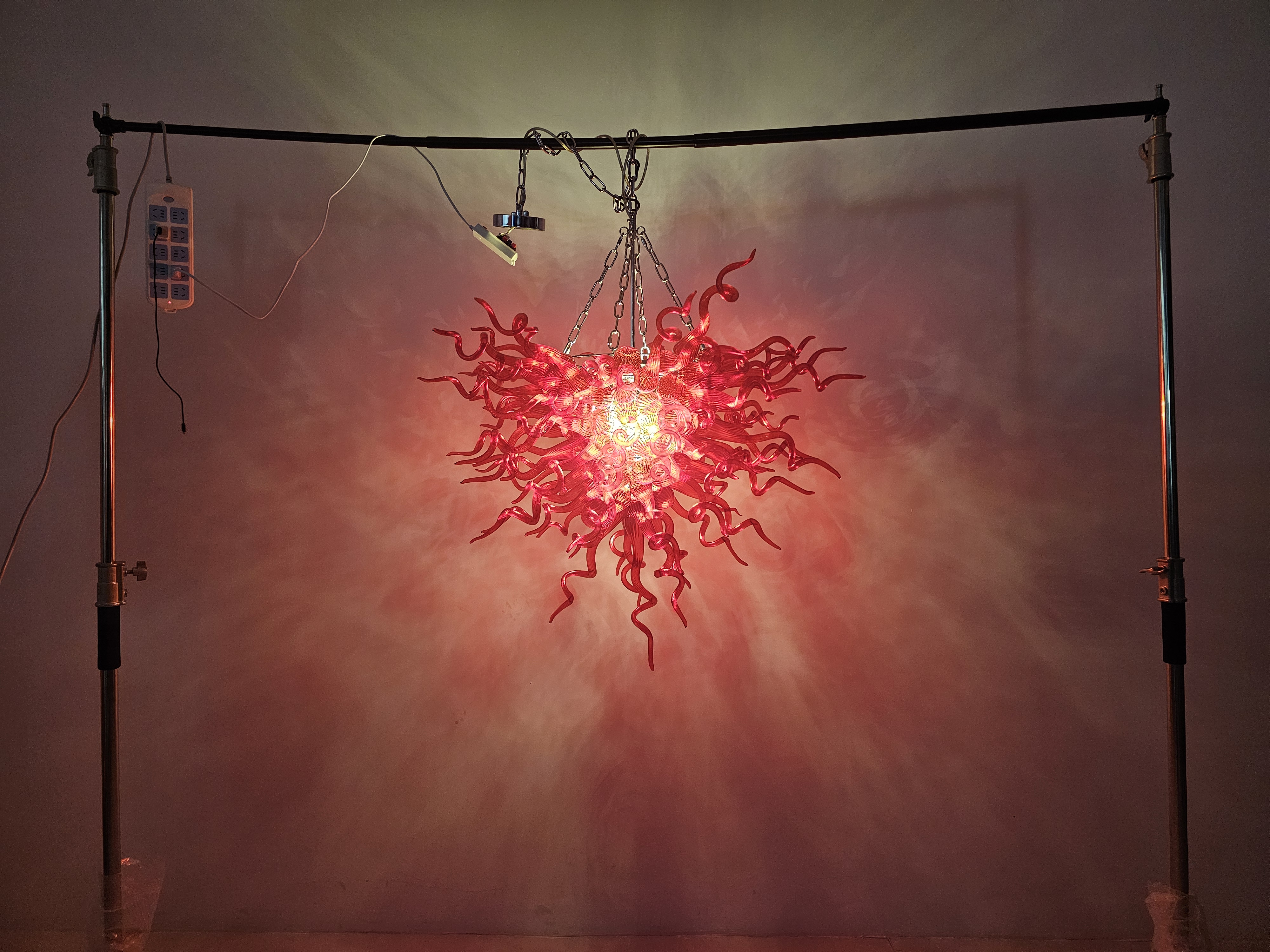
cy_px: 476
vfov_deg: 58.9
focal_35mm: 23
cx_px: 635
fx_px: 844
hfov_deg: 73.9
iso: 400
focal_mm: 6.3
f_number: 1.7
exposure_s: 1/100
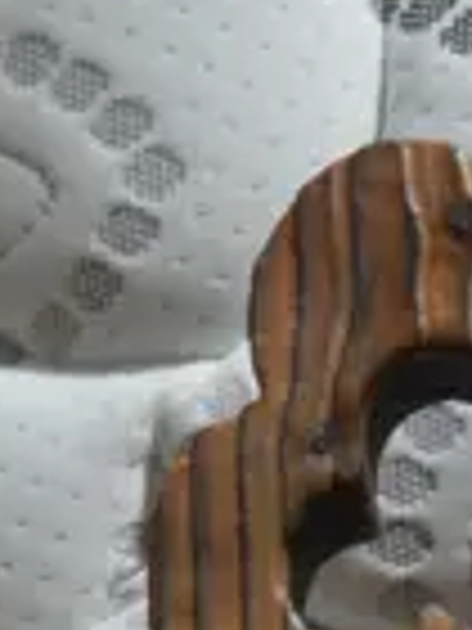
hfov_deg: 7.2
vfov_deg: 8.0
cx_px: 524
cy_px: 2020
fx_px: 3727
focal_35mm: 205
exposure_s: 1/60
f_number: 3.5
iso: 250
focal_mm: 14
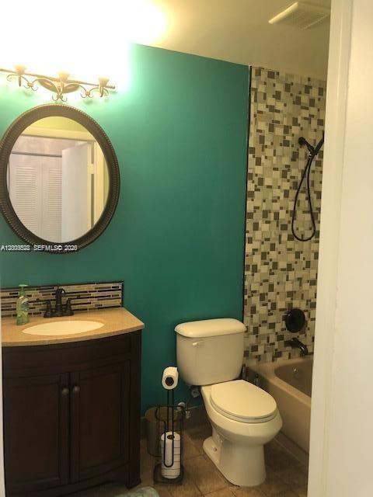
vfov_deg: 63.4
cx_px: 186
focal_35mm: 28
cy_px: 248
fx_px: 402
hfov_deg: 49.7
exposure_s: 1/17
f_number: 1.8
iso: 40
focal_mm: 3.99
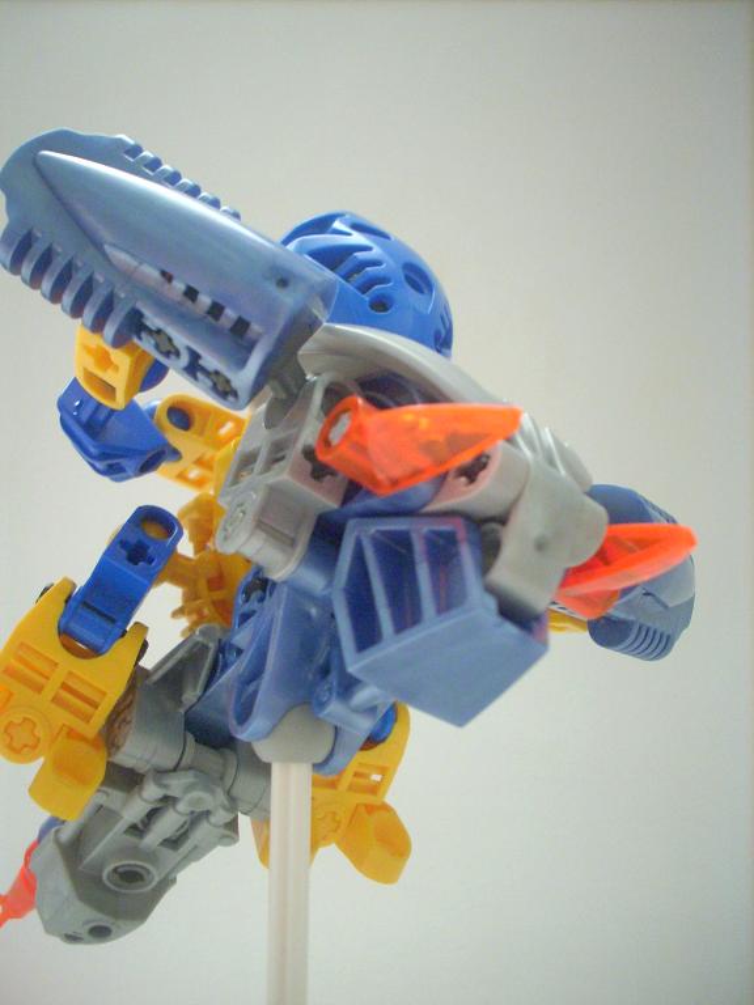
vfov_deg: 50.1
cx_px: 377
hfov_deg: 38.7
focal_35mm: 37
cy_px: 502
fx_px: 1075
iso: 383
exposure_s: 1/4
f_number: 2.8
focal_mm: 6.2
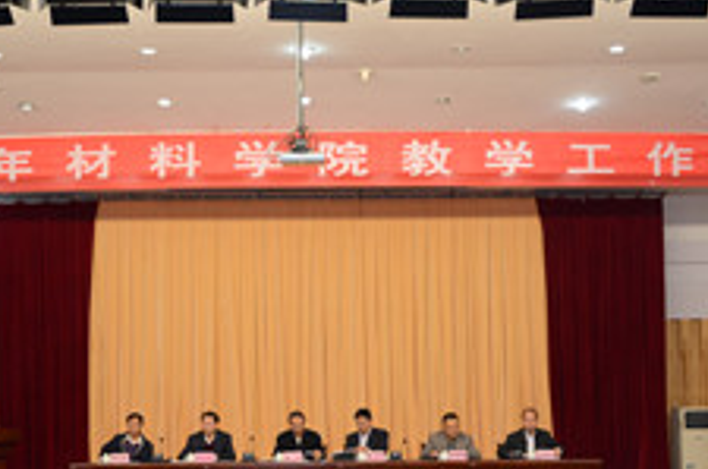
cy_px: 286
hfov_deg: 28.1
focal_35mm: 72
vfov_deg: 18.8
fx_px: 1411
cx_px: 308
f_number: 4
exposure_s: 1/60
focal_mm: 27
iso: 400
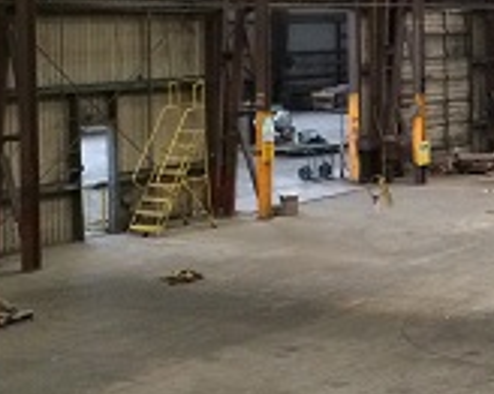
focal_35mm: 95
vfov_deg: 16.1
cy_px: 75
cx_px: 590
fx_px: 1388
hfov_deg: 19.1
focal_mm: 4.15
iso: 400
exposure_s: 1/15
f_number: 2.2
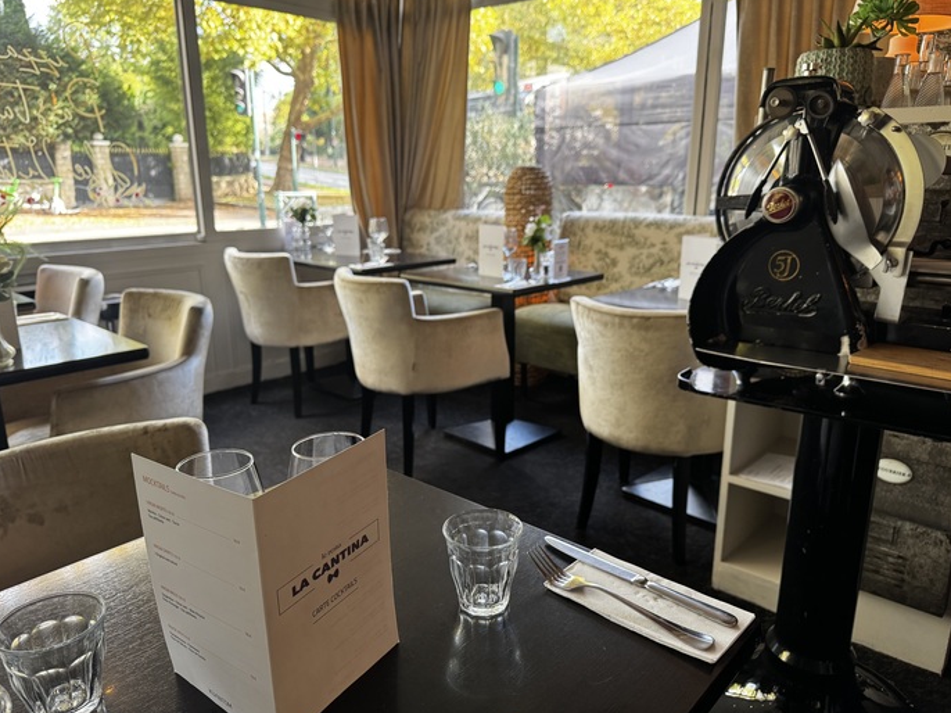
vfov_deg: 54.8
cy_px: 365
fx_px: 687
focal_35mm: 25
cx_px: 482
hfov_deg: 69.4
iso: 200
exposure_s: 1/110
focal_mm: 6.76
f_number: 1.78
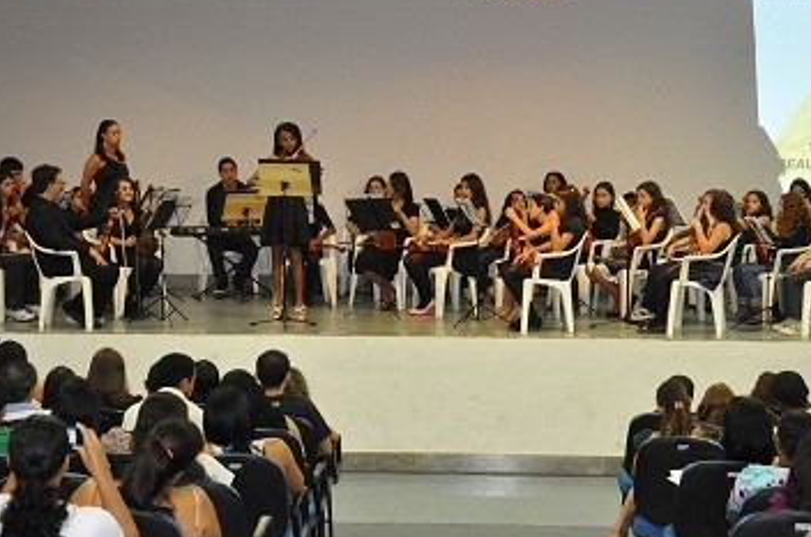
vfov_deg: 14.8
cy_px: 225
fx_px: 2061
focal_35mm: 92
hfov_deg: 22.2
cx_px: 465
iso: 3200
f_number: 5.6
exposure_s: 1/60
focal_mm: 45
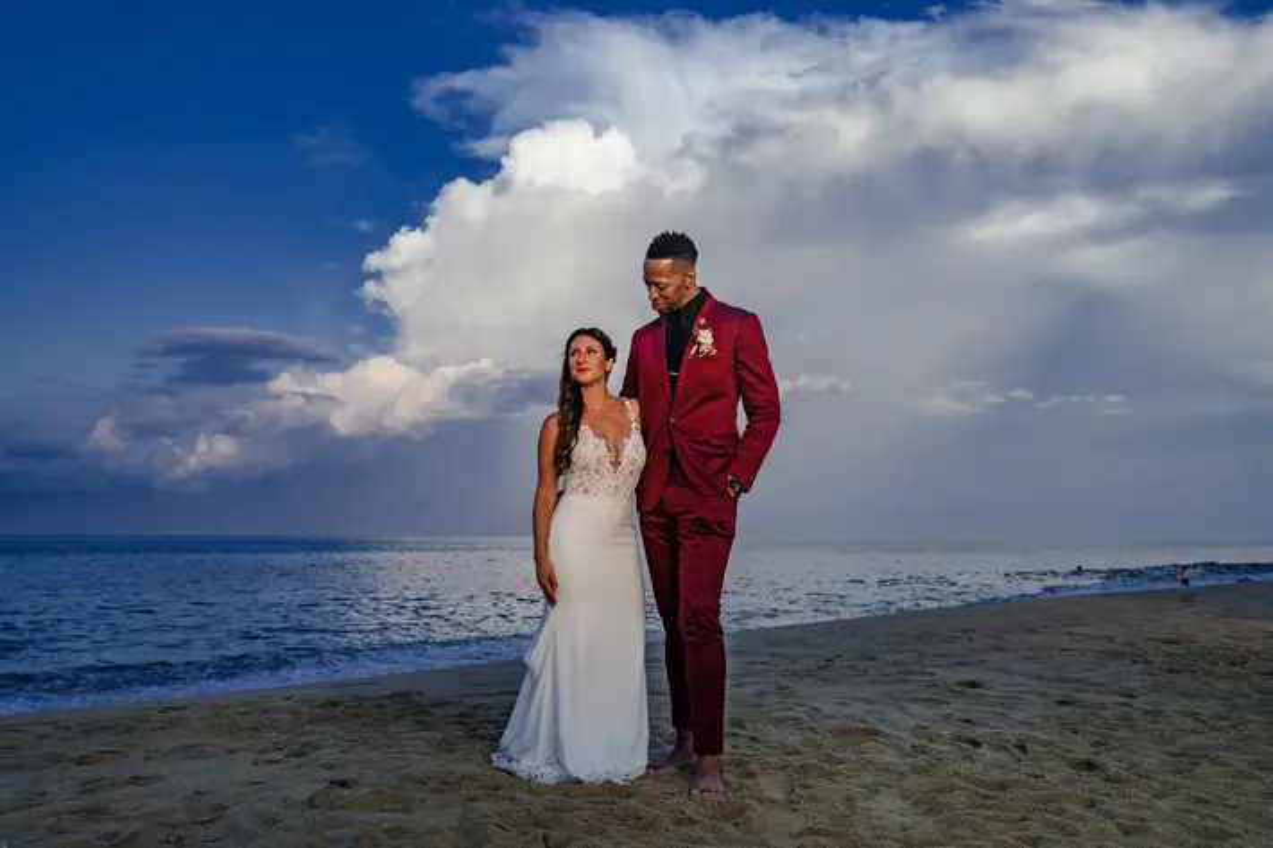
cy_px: 424
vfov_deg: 41.1
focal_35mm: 32
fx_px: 1131
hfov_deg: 58.7
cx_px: 636
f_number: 5
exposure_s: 1/320
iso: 50
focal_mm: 32
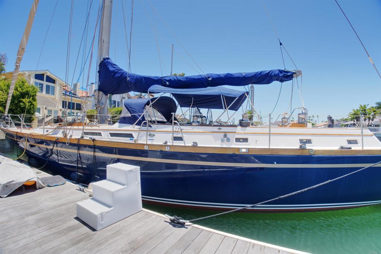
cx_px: 190
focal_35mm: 16
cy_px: 127
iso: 50
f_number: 10
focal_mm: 16
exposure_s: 1/40
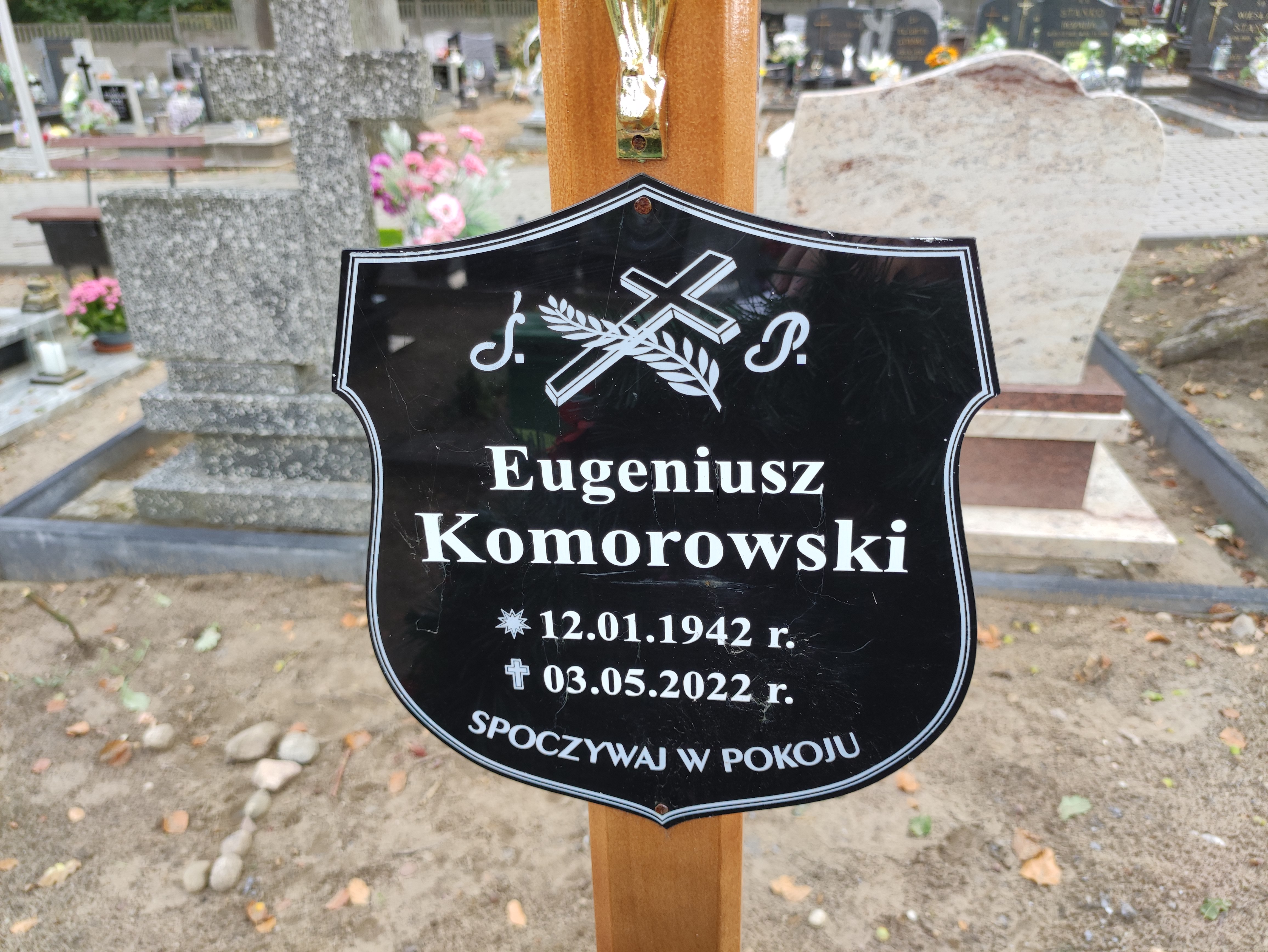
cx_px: 634
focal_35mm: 25
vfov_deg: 54.9
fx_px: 916
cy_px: 476
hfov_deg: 69.4
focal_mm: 5.43
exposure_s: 1/100
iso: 104
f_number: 1.89
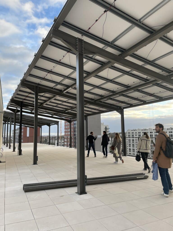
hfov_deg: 53.1
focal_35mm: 26
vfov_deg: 67.3
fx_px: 173
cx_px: 86
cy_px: 116
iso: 32
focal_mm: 4.2
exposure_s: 1/240
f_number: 1.6
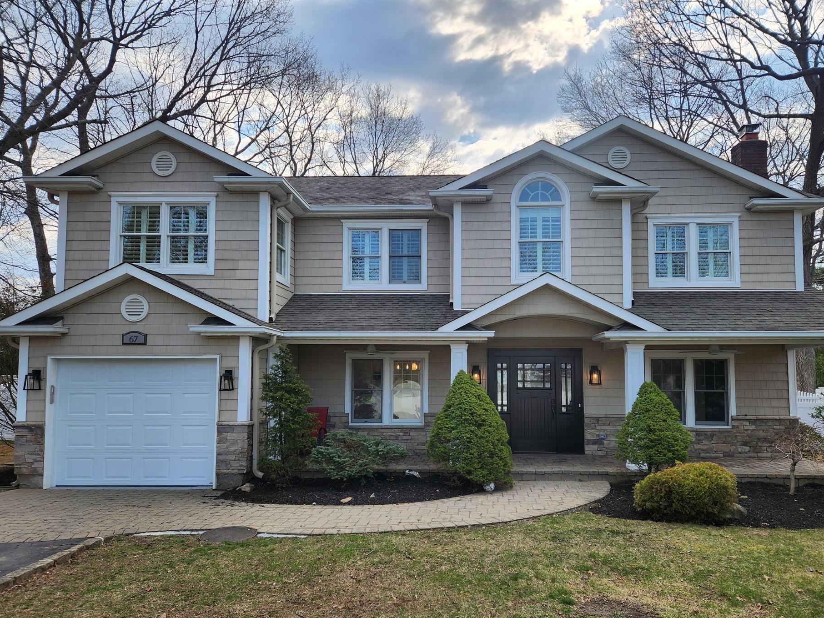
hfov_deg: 67.2
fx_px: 619
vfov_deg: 52.9
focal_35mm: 26
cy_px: 348
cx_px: 439
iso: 20
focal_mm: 5.4
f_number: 1.8
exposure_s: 1/900
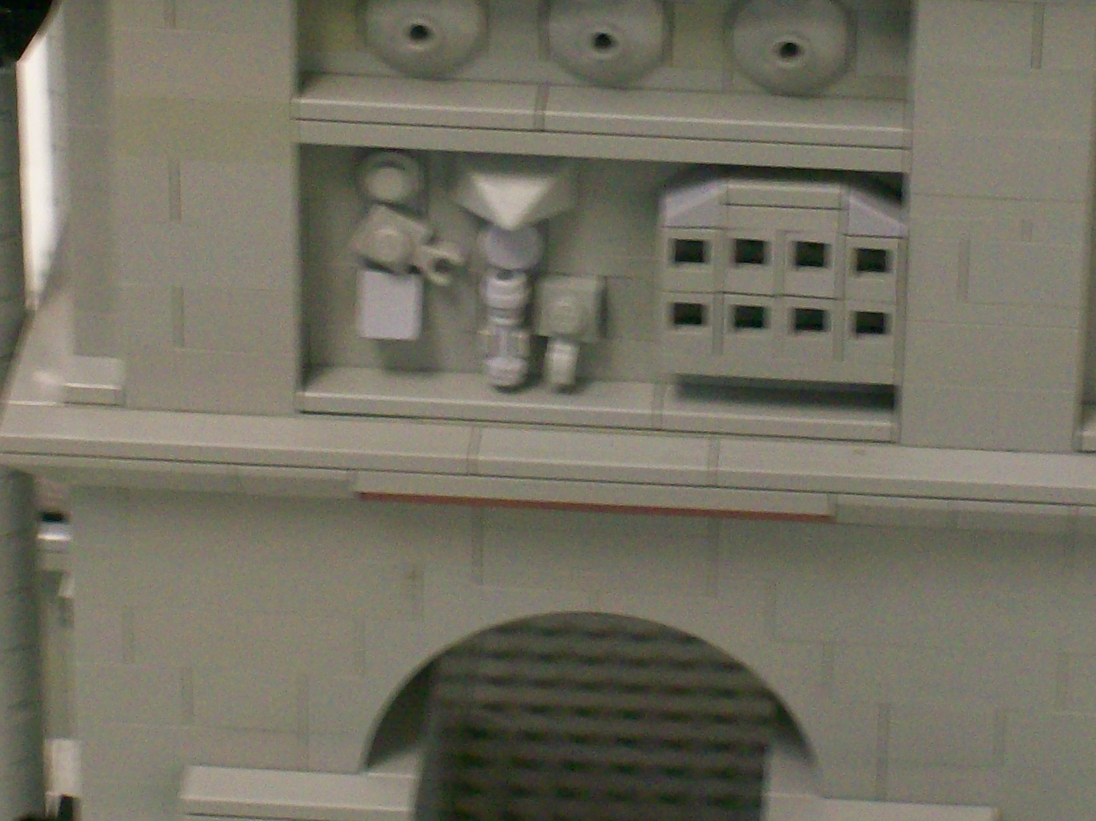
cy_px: 160
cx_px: 678
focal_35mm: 199
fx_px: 6300
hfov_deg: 9.9
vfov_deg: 7.5
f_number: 4.8
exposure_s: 1/8
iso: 200
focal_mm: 18
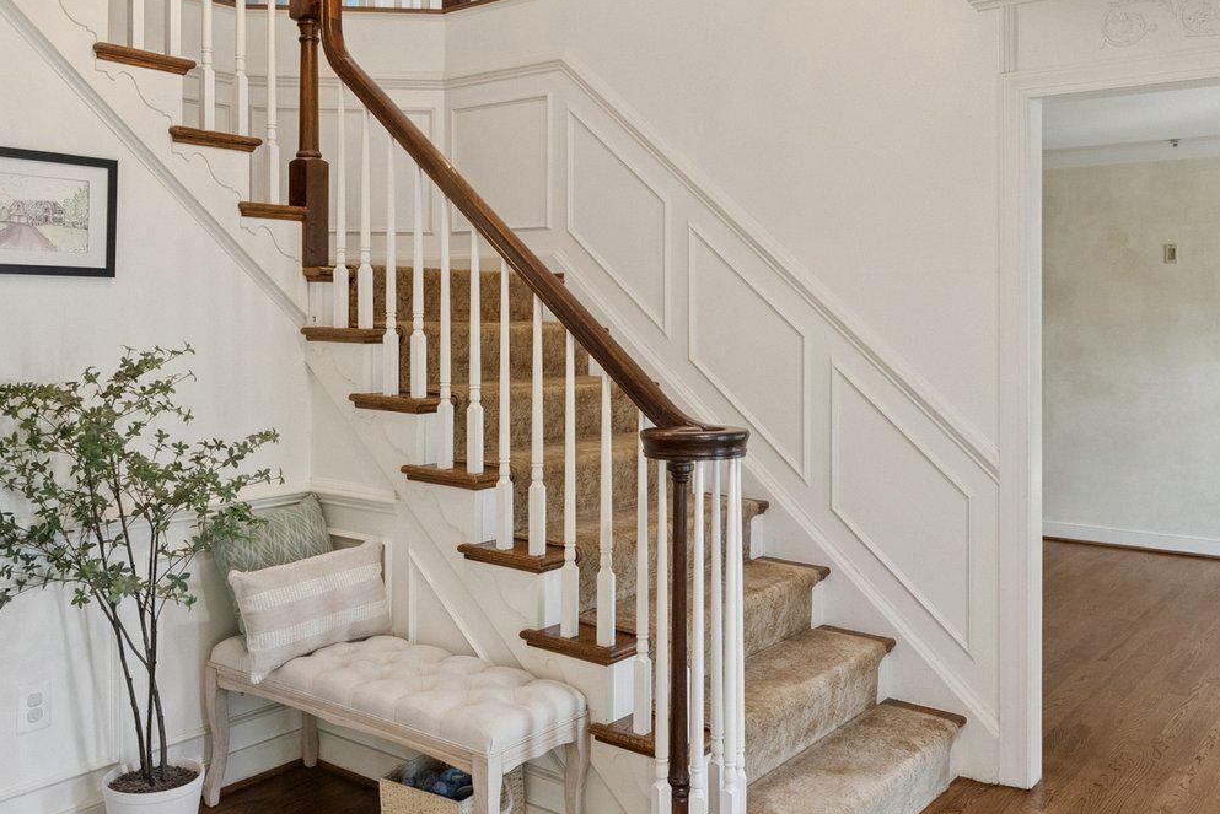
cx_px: 569
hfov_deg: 57.2
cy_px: 320
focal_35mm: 33
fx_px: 1119
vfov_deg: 39.8
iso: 1600
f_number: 5.6
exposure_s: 1/125
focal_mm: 16
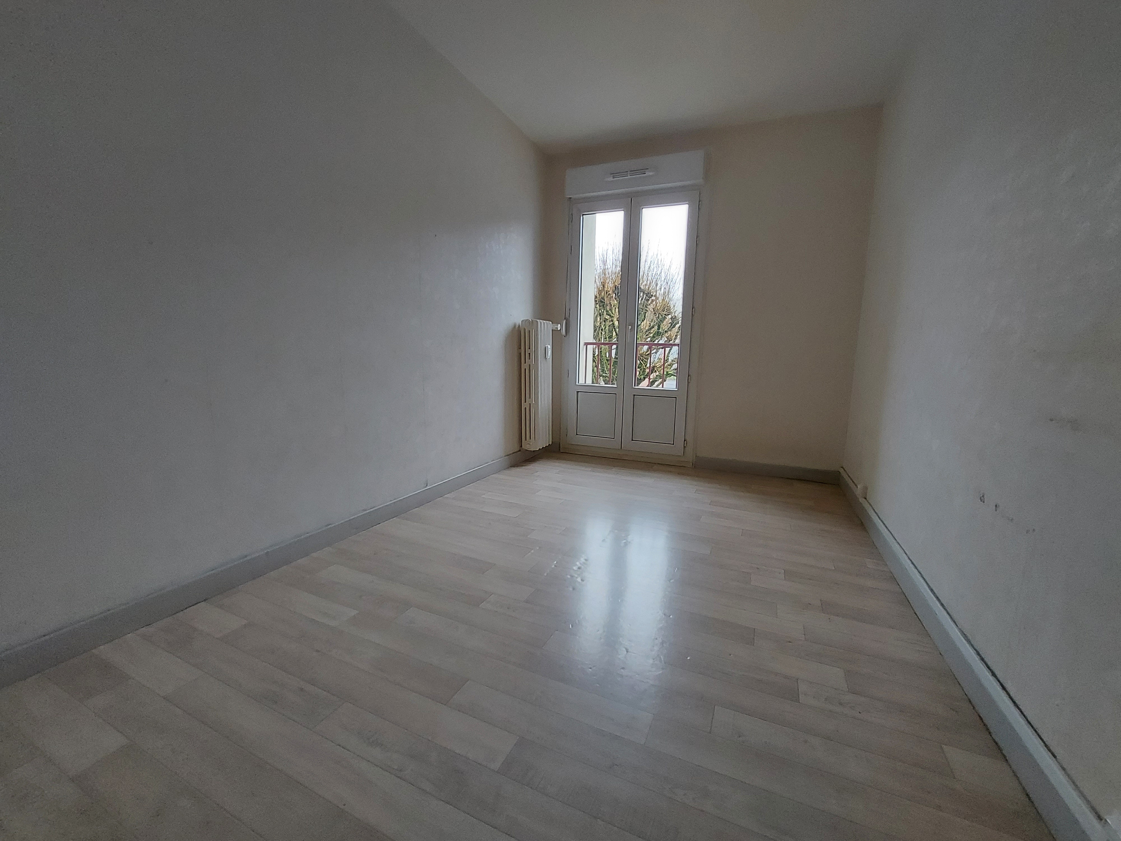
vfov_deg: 89.9
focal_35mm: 13
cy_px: 420
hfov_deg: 106.2
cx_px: 560
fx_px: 421
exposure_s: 1/60
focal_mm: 1.74
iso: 320
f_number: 2.2
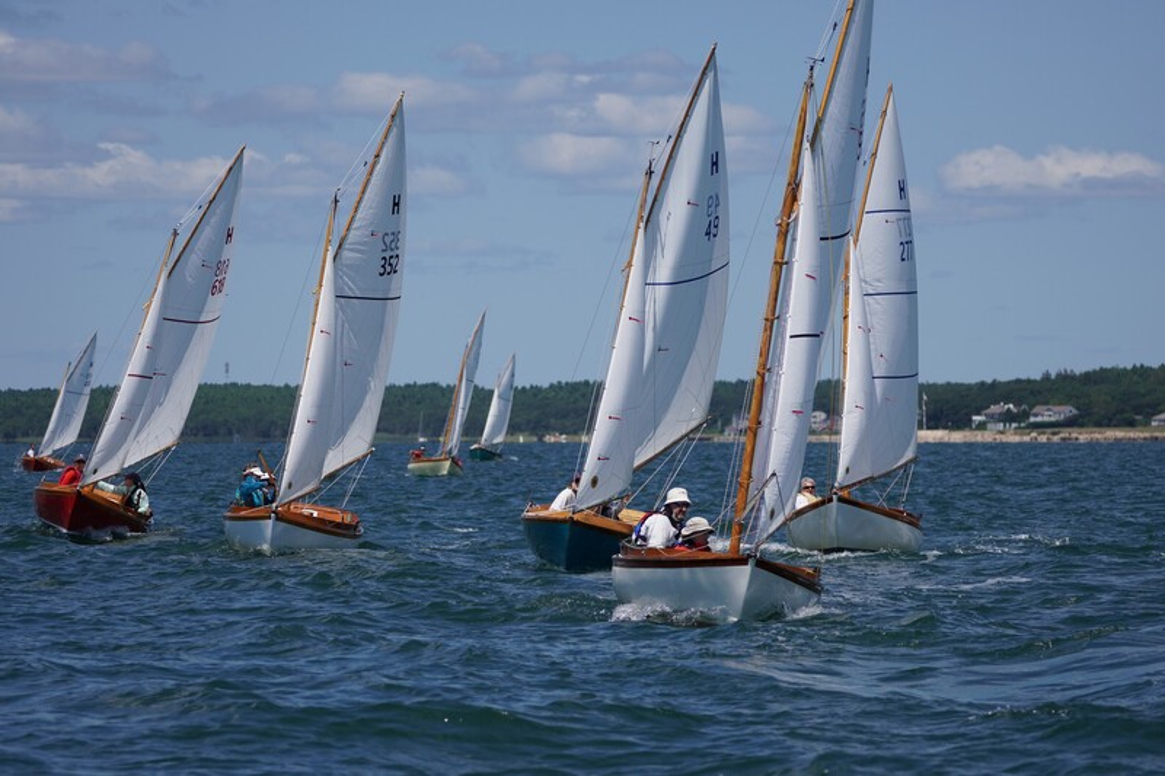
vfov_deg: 6.1
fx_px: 7279
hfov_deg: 9.2
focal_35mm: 225
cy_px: 388
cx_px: 582
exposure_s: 1/1600
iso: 125
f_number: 5
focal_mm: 150
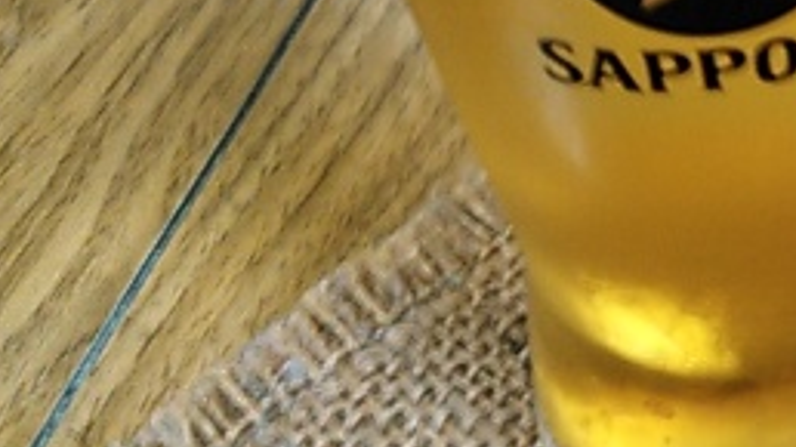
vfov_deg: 14.6
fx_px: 1709
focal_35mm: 81
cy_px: -43
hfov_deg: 23.9
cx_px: 953
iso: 100
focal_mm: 4
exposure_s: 1/15.1
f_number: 2.4
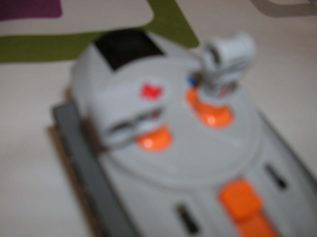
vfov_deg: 38.6
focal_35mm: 37
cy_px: 118
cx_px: 158
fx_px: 339
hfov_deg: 50.2
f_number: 2.9
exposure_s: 1/60.1
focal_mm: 6.2
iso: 50
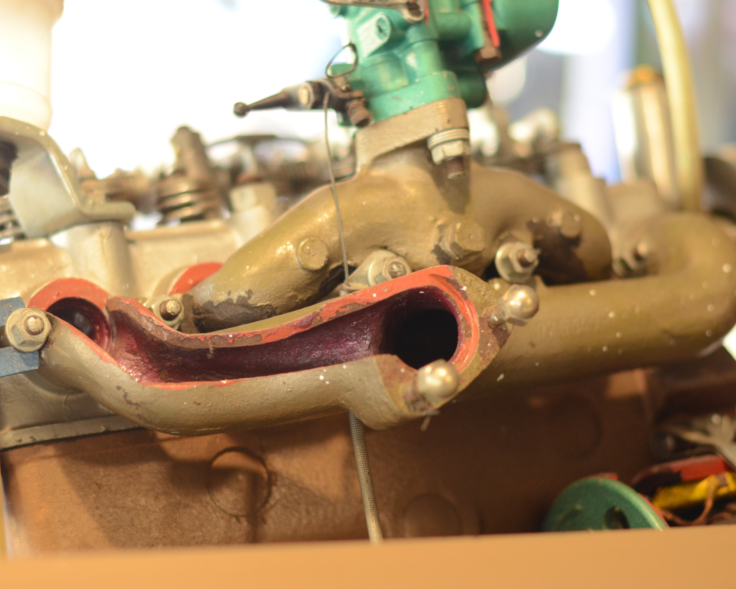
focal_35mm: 85
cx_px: 348
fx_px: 1851
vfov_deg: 18.1
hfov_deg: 22.5
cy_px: 294
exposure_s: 1/160
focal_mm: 50
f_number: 2
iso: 1000
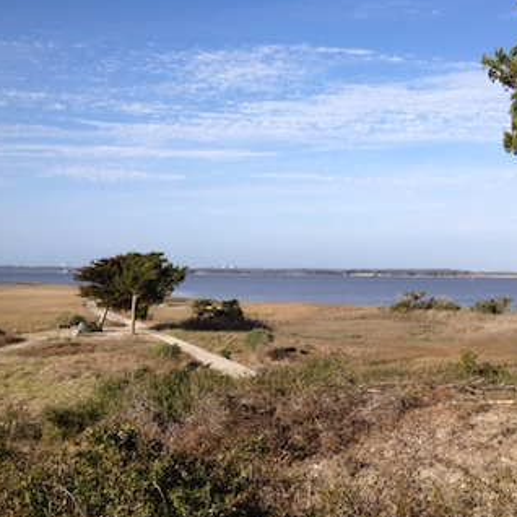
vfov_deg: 40.0
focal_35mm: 42
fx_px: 710
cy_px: 258
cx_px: 315
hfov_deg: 39.8
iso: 50
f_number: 2.4
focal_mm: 4.28
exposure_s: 1/1534
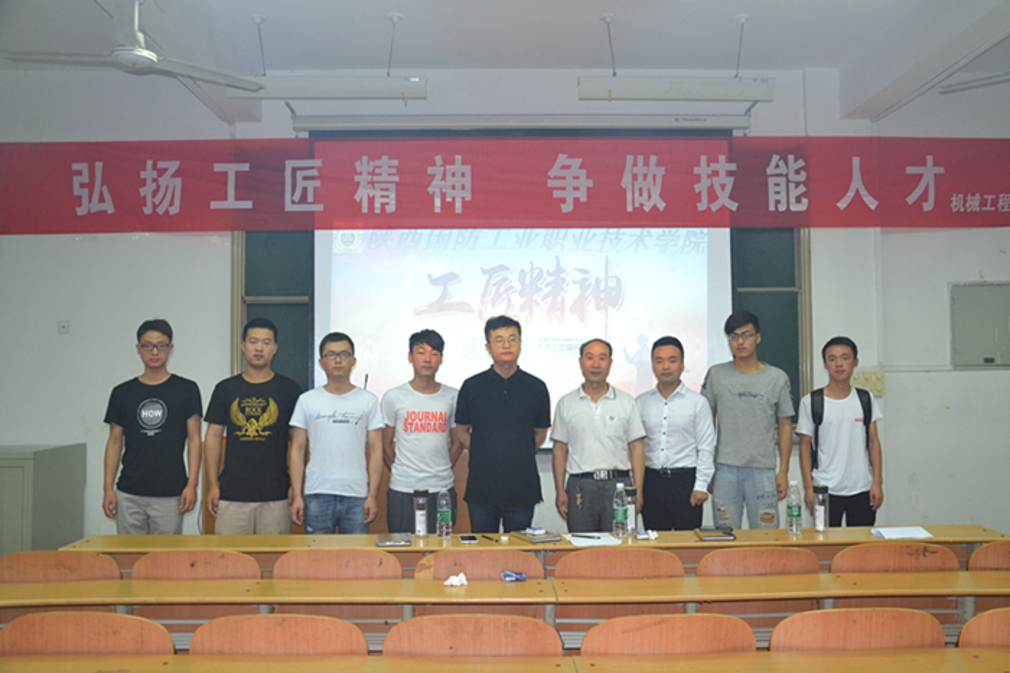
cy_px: 336
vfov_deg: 41.7
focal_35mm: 32
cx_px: 505
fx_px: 883
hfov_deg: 59.5
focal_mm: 21
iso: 1250
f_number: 3.8
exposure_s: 1/60
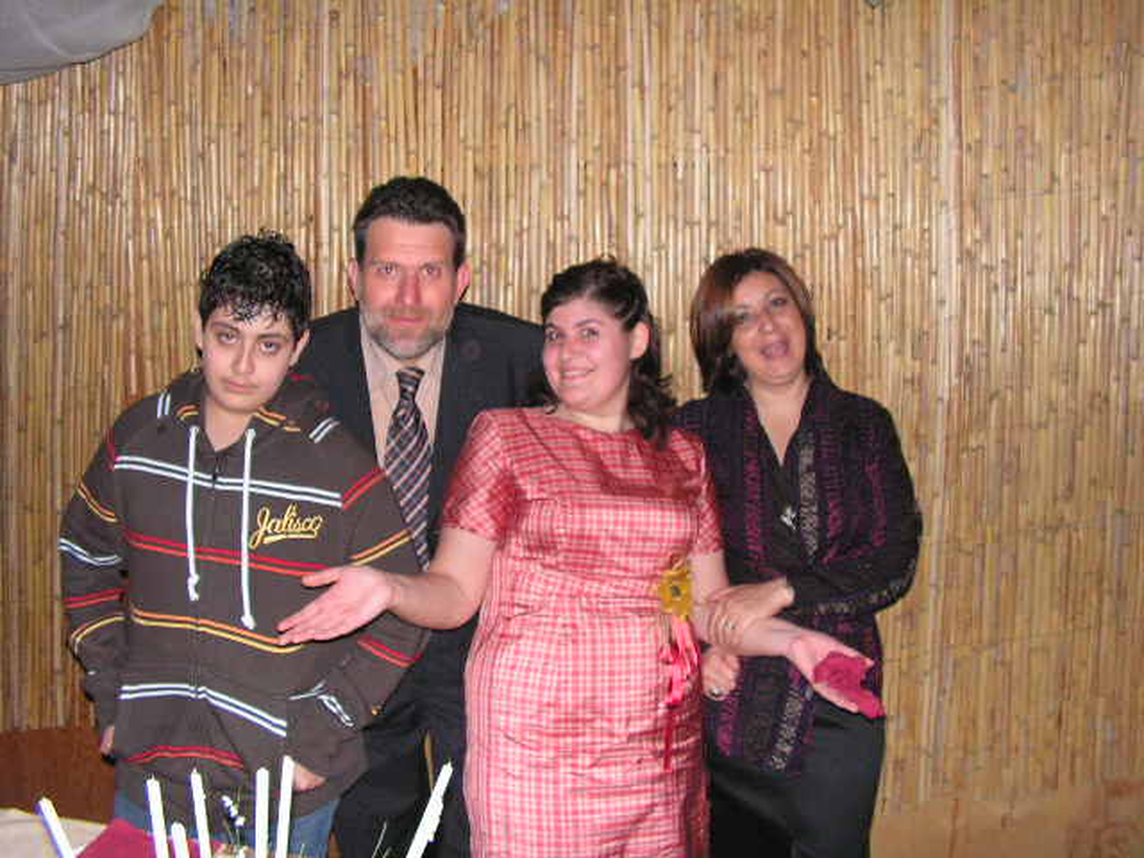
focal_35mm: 36
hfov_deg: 51.4
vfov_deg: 39.7
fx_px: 1190
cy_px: 429
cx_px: 572
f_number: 3.2
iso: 200
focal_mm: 6
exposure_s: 1/40
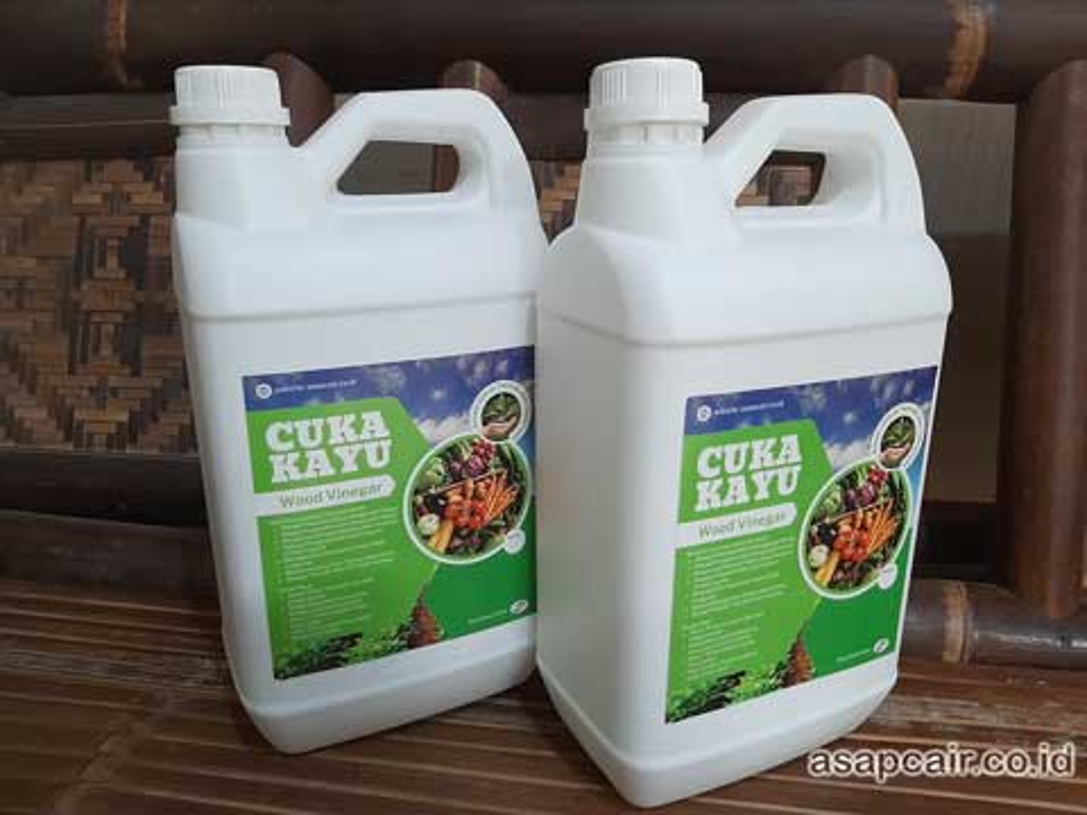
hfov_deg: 65.3
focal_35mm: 27
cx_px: 544
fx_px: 848
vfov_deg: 51.4
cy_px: 408
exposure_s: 1/25
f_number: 1.7
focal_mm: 3.93
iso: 400
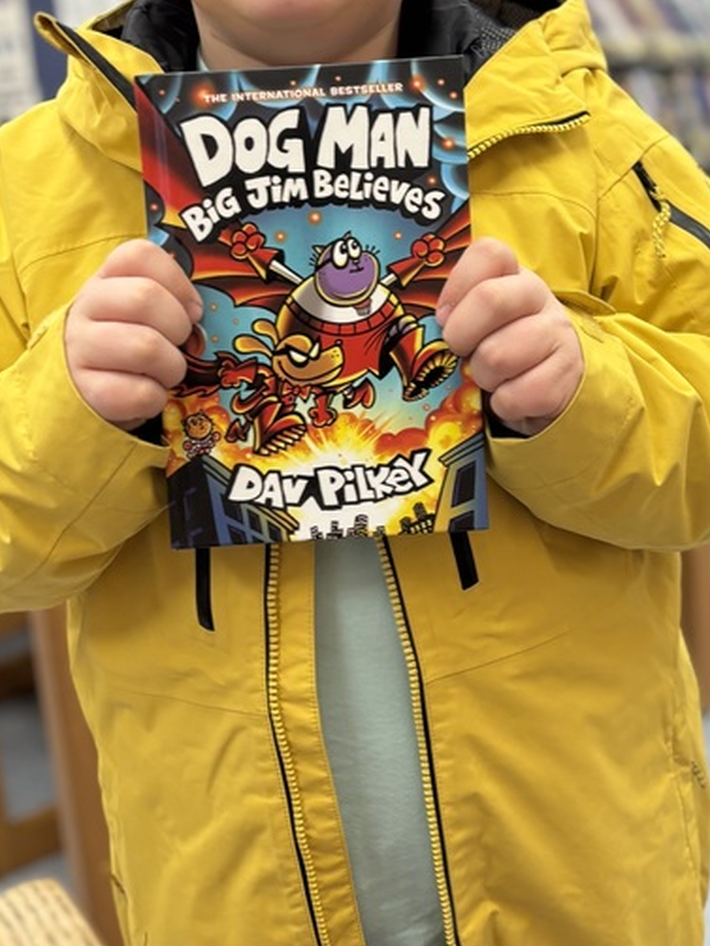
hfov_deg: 27.5
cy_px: 307
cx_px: 409
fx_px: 1448
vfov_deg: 35.8
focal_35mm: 53
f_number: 1.6
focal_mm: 5.96
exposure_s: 1/60
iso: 125
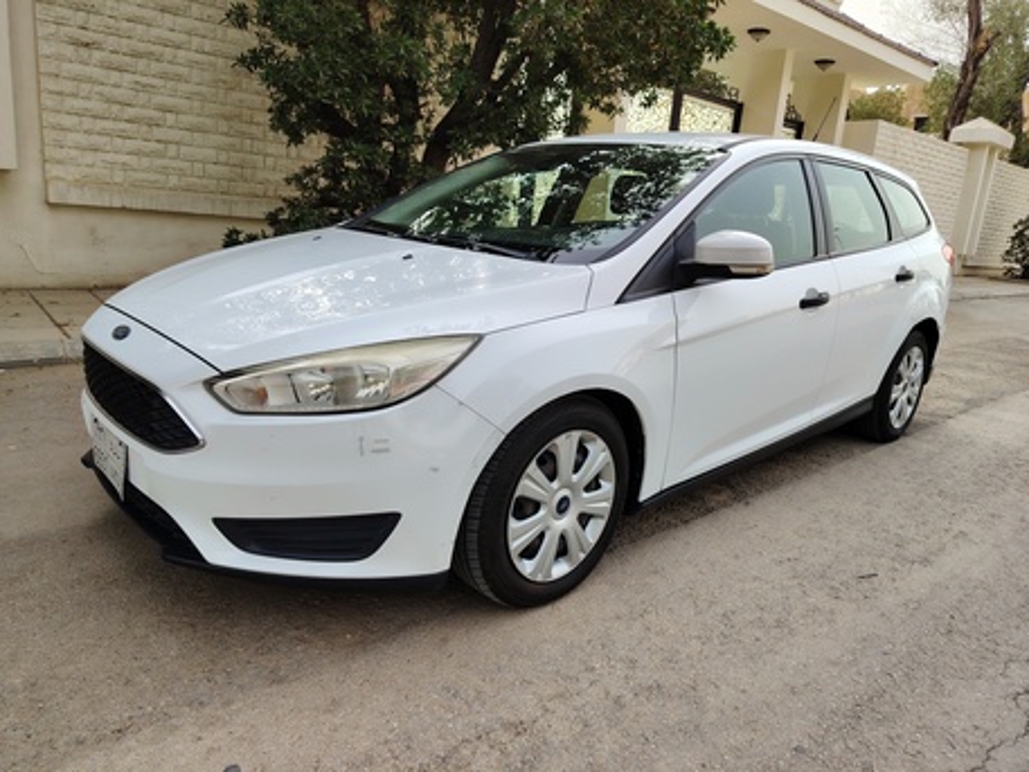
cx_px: 514
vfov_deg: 56.8
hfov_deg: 71.6
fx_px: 714
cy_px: 386
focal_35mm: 24
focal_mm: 5.25
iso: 100
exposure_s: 1/350
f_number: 1.75
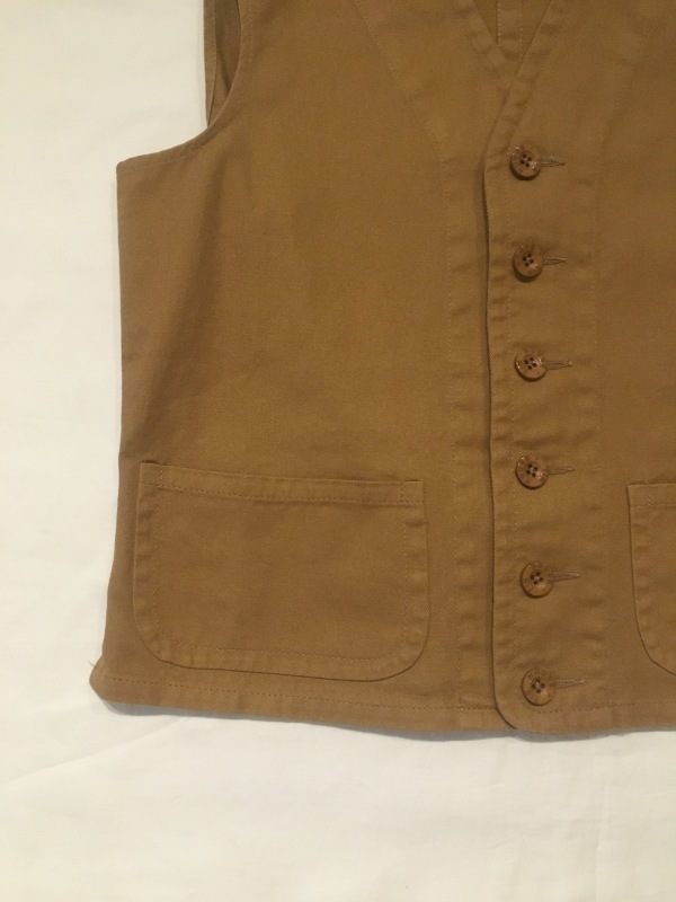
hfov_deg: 48.2
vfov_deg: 61.7
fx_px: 755
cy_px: 451
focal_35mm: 29
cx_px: 338
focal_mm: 4.15
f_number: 2.2
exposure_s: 1/30
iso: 160
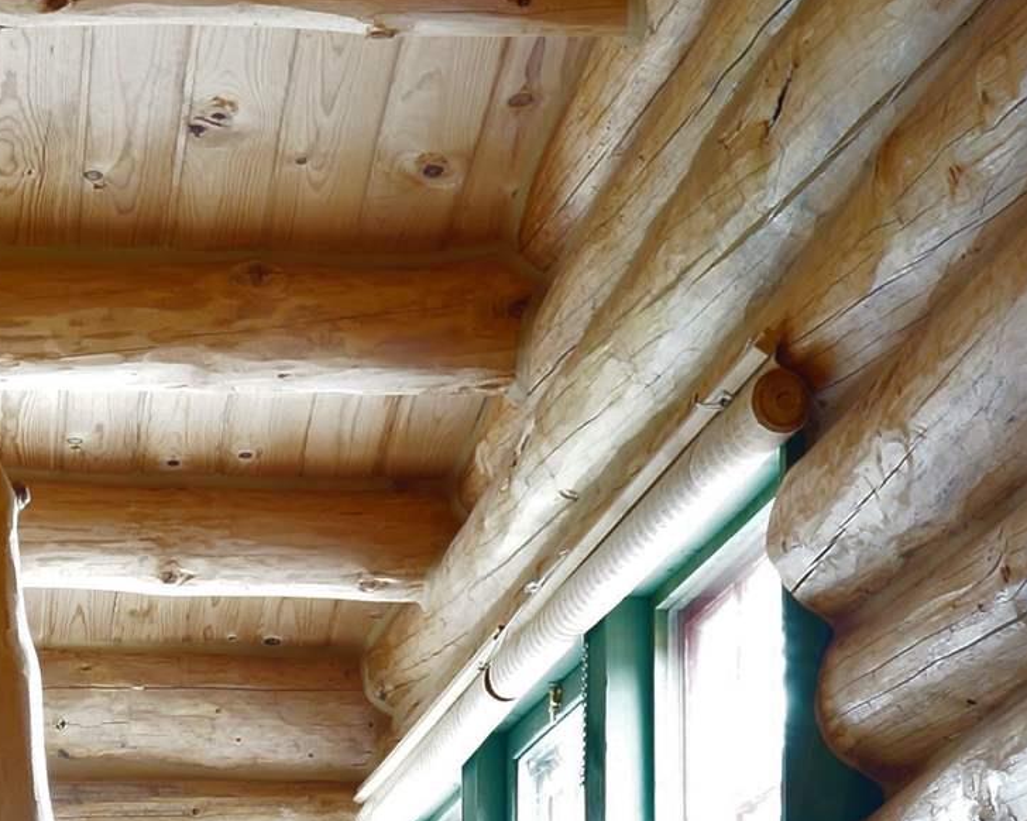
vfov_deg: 14.8
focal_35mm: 95
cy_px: 1296
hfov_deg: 19.6
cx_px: 1
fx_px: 2887
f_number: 8
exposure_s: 1.6
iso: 200
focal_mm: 16
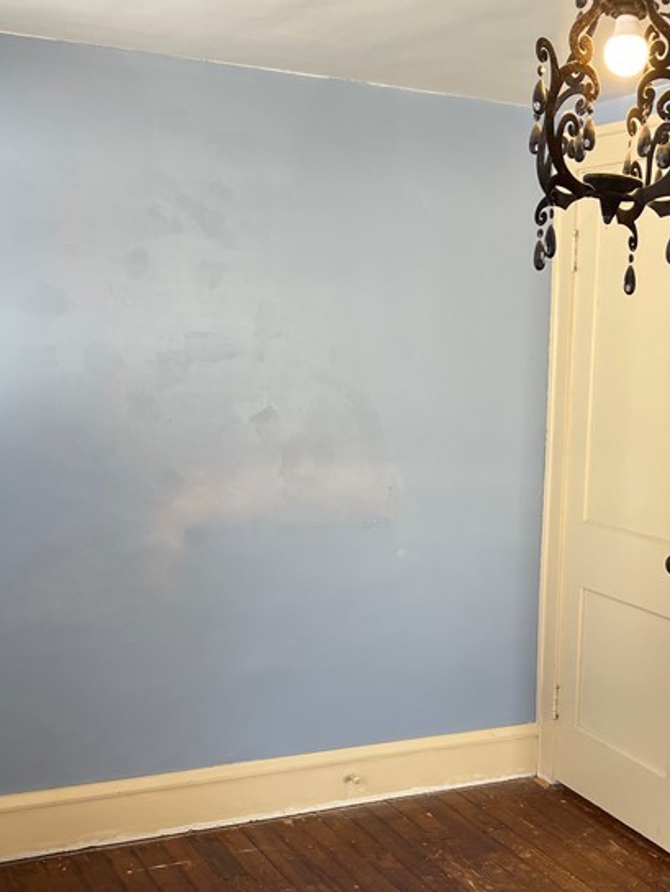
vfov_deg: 39.8
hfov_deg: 30.4
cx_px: 491
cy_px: 610
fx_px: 1212
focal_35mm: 47
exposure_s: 1/121
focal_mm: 5.1
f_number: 1.6
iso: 40
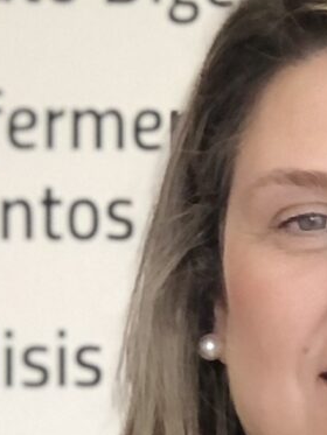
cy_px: 364
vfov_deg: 5.1
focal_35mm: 391
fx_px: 4922
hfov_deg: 3.8
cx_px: 361
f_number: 2.8
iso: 50
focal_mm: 6.6
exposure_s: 1/33
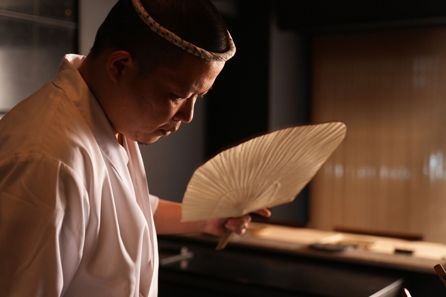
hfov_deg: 37.5
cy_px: 148
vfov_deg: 25.5
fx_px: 657
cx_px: 223
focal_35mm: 53
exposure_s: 1/160
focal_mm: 53
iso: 800
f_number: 2.8
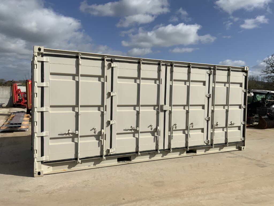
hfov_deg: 61.7
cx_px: 137
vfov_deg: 48.2
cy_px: 103
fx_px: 230
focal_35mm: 29
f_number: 1.8
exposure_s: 1/4785
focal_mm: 3
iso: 20
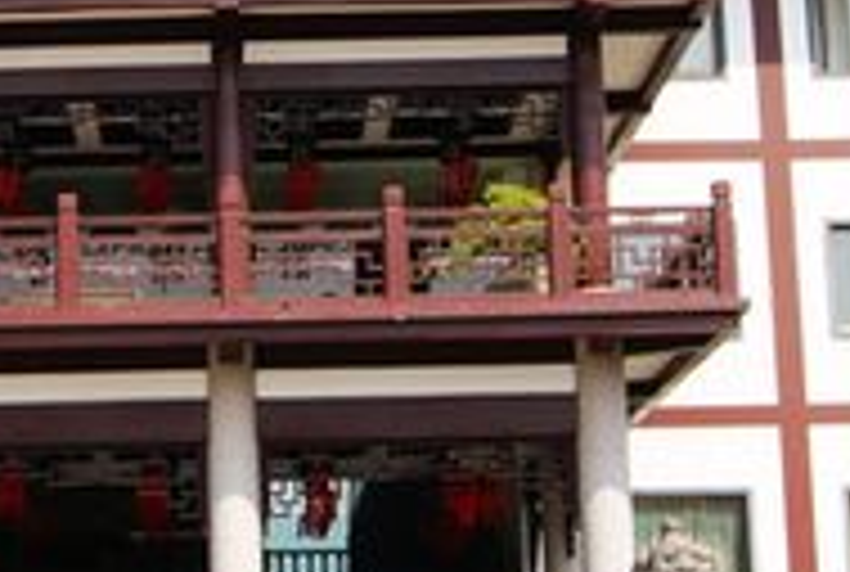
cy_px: 101
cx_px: 112
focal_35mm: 114
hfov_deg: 17.7
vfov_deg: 12.0
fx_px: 2698
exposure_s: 1/80
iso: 100
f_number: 10
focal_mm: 24
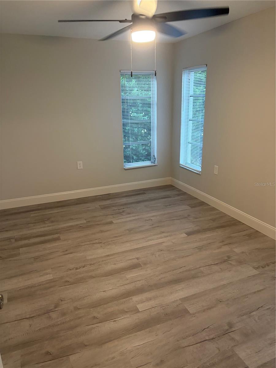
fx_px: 276
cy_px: 184
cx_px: 138
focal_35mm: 26
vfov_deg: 67.3
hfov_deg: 53.1
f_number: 1.6
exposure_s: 1/60
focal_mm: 5.96
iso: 160
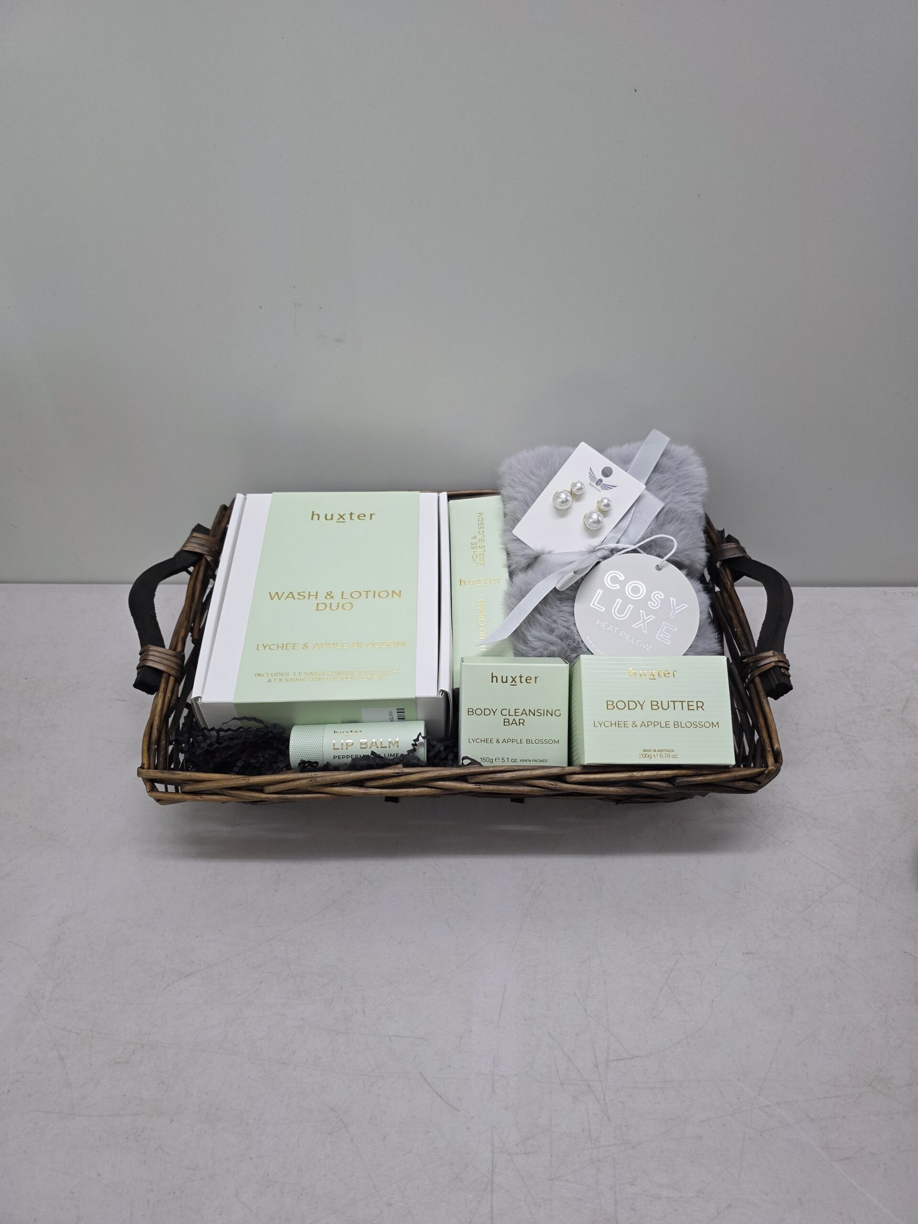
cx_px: 459
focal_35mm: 23
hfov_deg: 58.9
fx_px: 813
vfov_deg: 73.9
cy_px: 612
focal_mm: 6.3
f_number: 1.7
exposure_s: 1/100
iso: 160
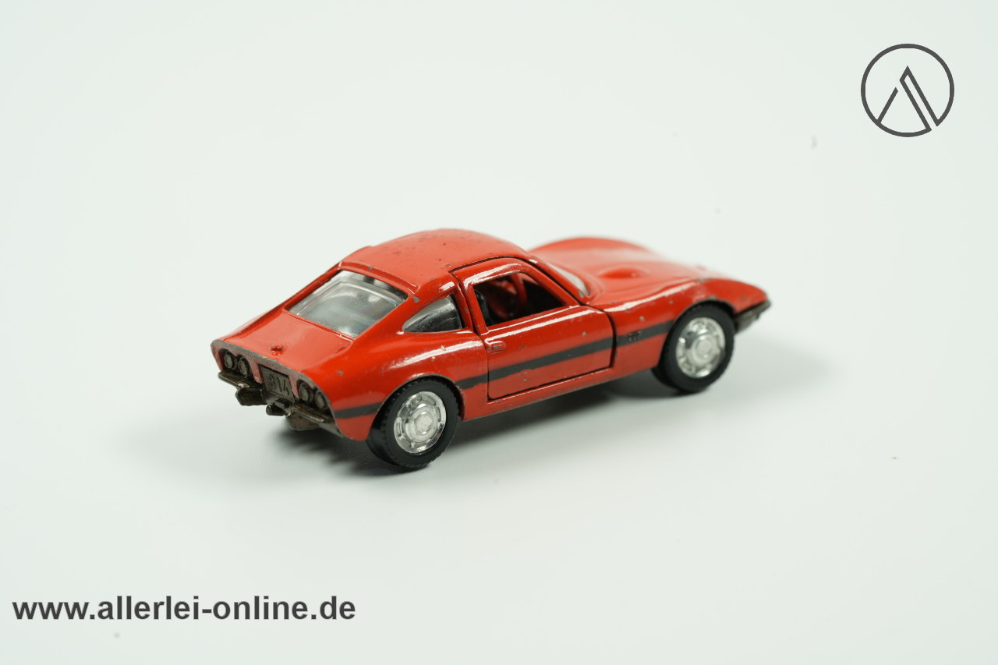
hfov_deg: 22.6
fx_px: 2495
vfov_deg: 15.2
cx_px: 499
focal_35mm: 90
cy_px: 332
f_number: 10
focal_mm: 90
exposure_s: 1/15
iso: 500
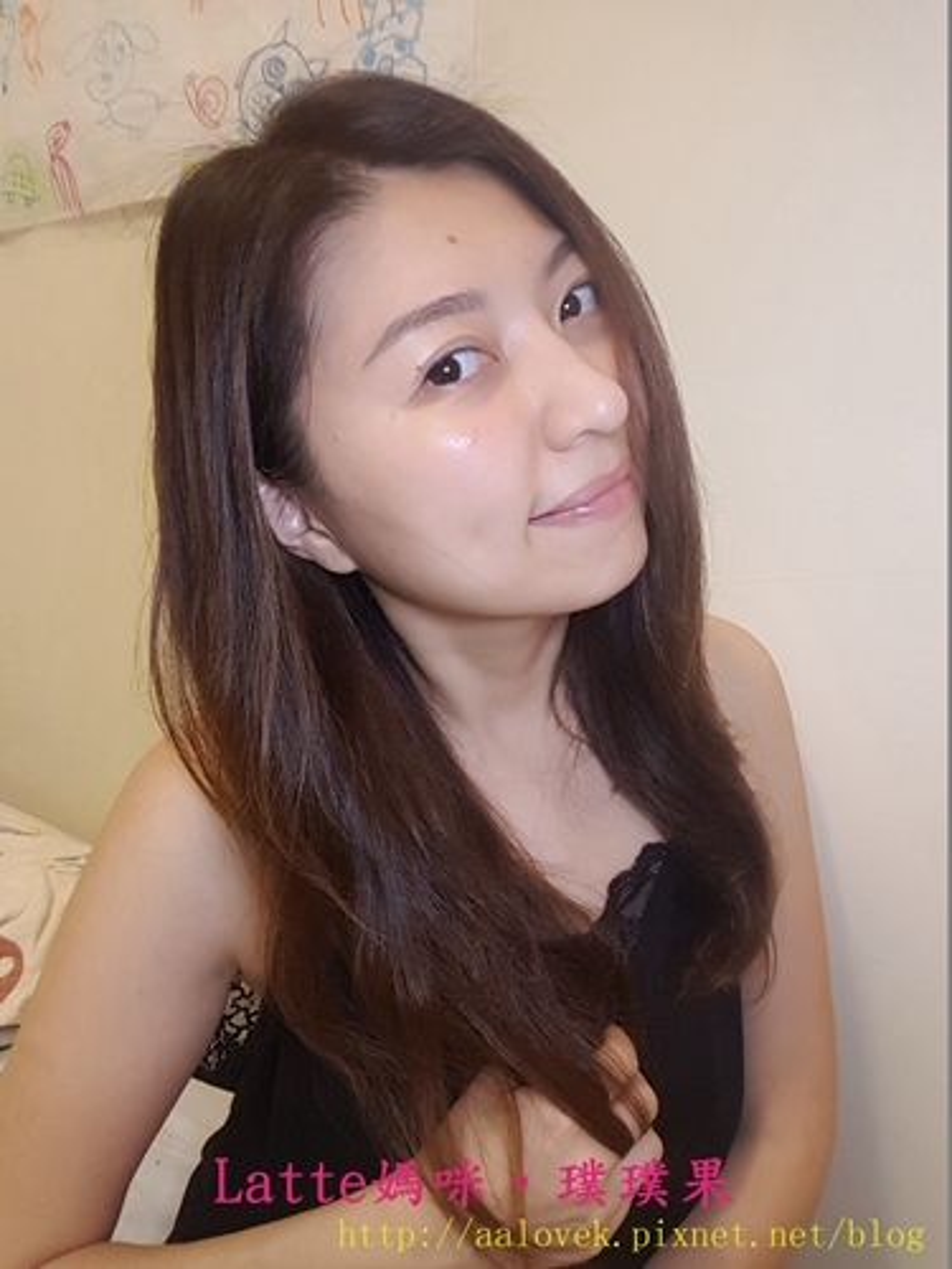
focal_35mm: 21
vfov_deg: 79.0
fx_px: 770
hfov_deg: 63.4
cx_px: 476
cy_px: 634
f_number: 1.7
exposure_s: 1/30
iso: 160
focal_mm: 2.1
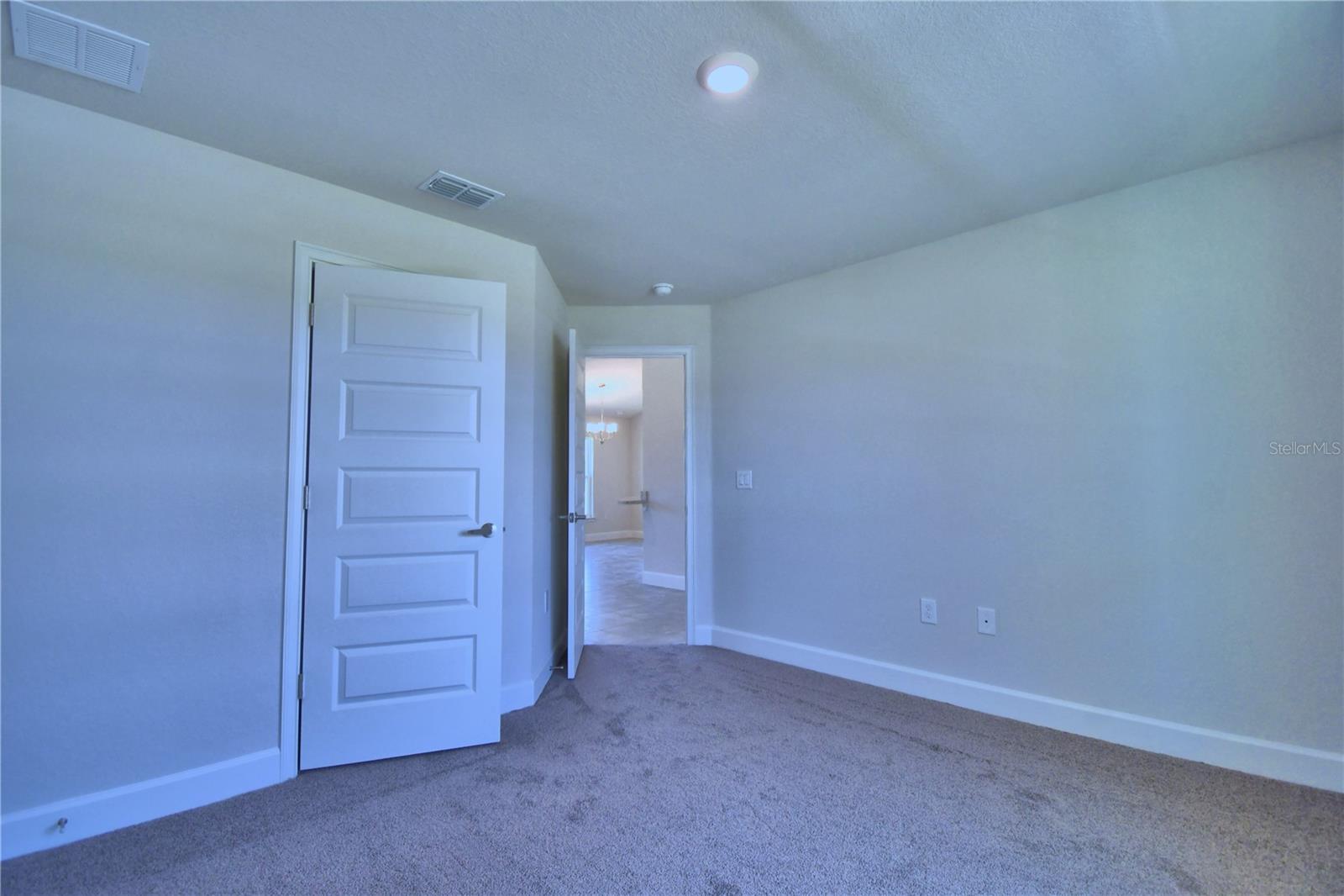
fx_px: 560
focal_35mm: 15
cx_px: 672
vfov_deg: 77.3
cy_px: 448
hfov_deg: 100.4
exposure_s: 1/100
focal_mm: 10
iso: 400
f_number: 4.5
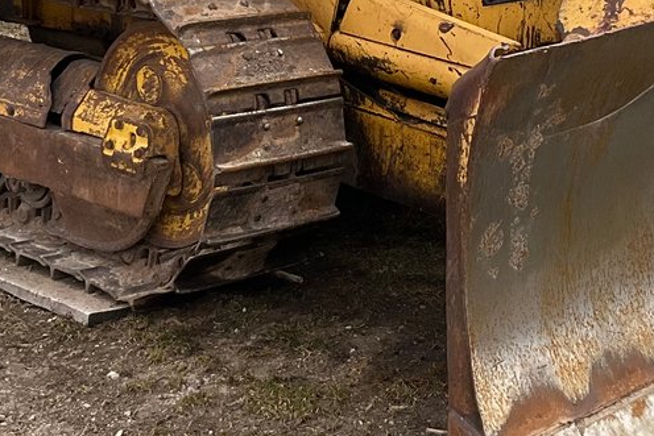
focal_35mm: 92
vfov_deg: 14.6
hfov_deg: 22.1
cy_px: -14
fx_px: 1672
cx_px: 388
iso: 25
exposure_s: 1/883
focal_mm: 3
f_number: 1.8
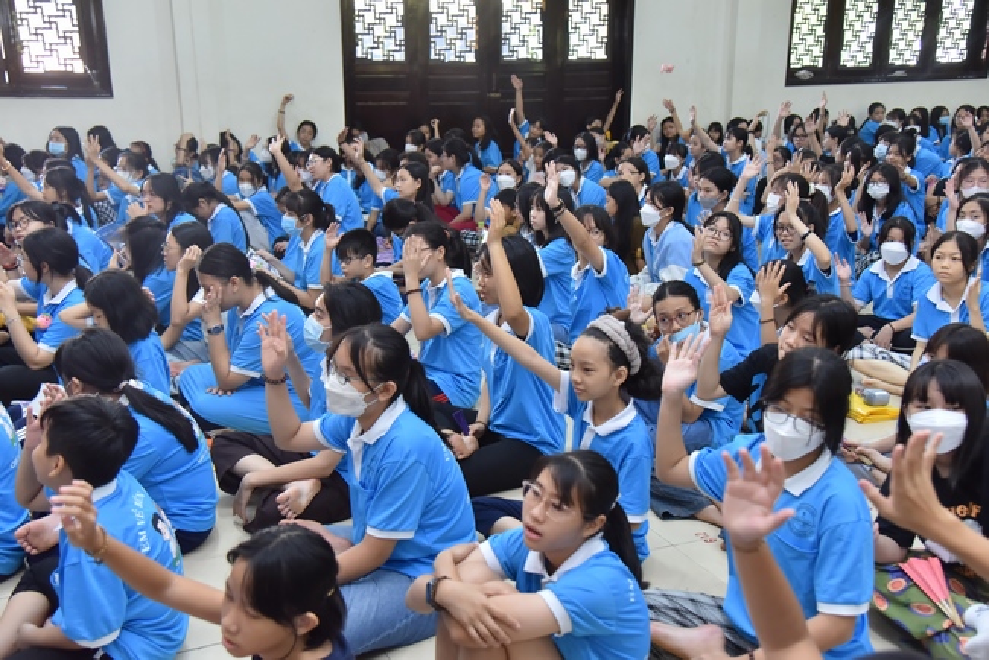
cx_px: 494
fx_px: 1044
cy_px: 330
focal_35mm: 38
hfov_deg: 50.7
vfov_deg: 35.1
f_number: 4.5
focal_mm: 38
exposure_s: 1/100
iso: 1600
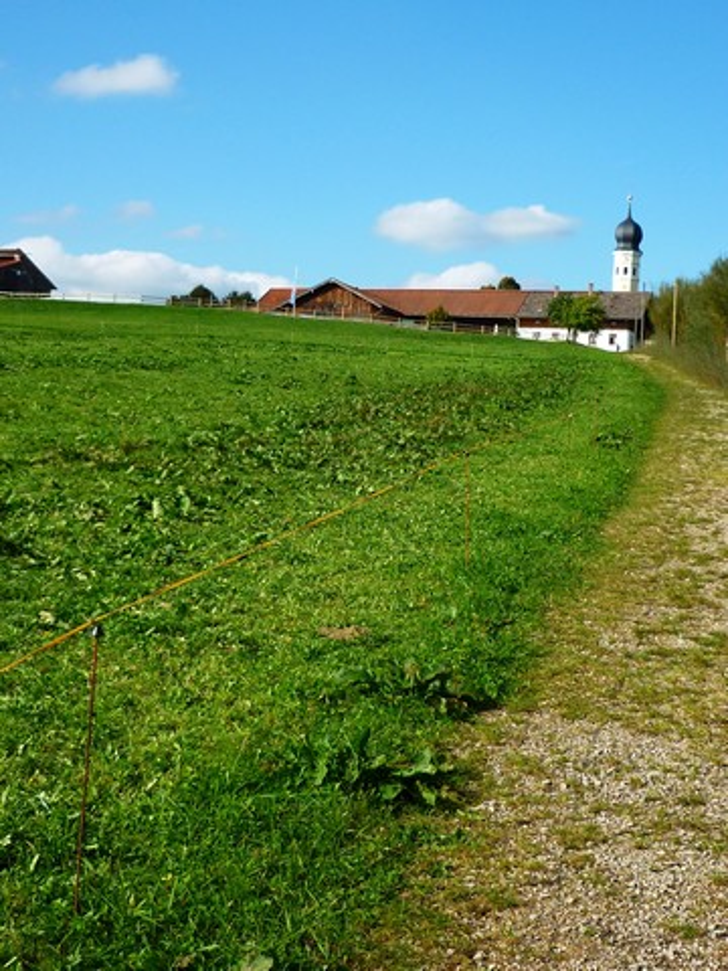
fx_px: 1542
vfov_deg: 34.9
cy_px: 486
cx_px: 364
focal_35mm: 55
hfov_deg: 26.6
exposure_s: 1/1000
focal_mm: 6.4
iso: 80
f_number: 3
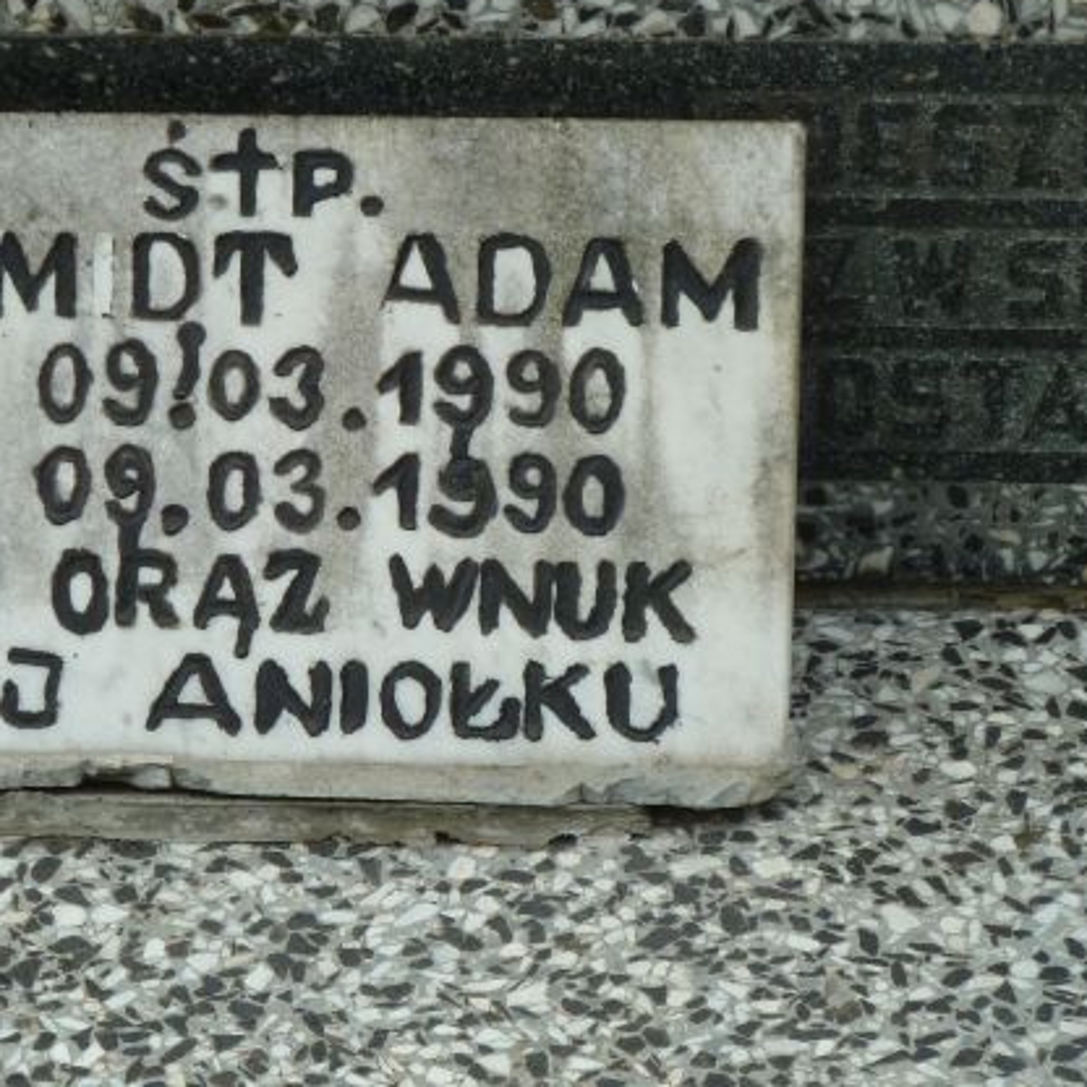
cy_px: 504
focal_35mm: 215
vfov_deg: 8.1
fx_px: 7638
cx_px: 290
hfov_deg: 8.1
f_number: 4.5
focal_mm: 25.9
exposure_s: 1/500
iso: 160
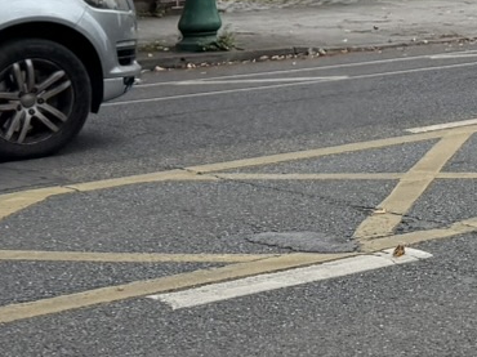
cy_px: -280
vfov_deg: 10.5
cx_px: 1021
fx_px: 1832
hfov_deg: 12.6
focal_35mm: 133
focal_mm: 6.76
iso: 80
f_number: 1.78
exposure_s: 1/2907
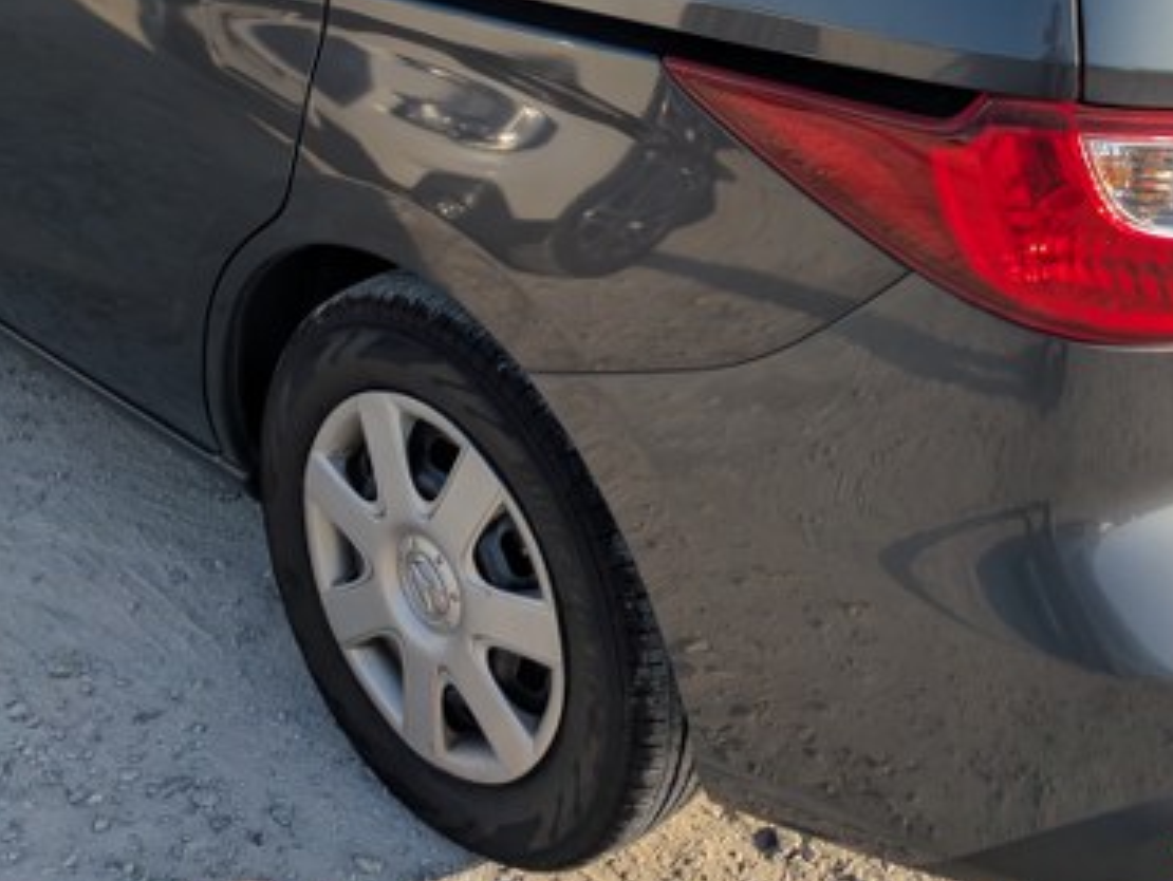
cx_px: 648
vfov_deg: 26.0
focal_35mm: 54
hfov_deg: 35.5
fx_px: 1831
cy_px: 54
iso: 49
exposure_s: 1/2028
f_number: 1.89
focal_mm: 5.43
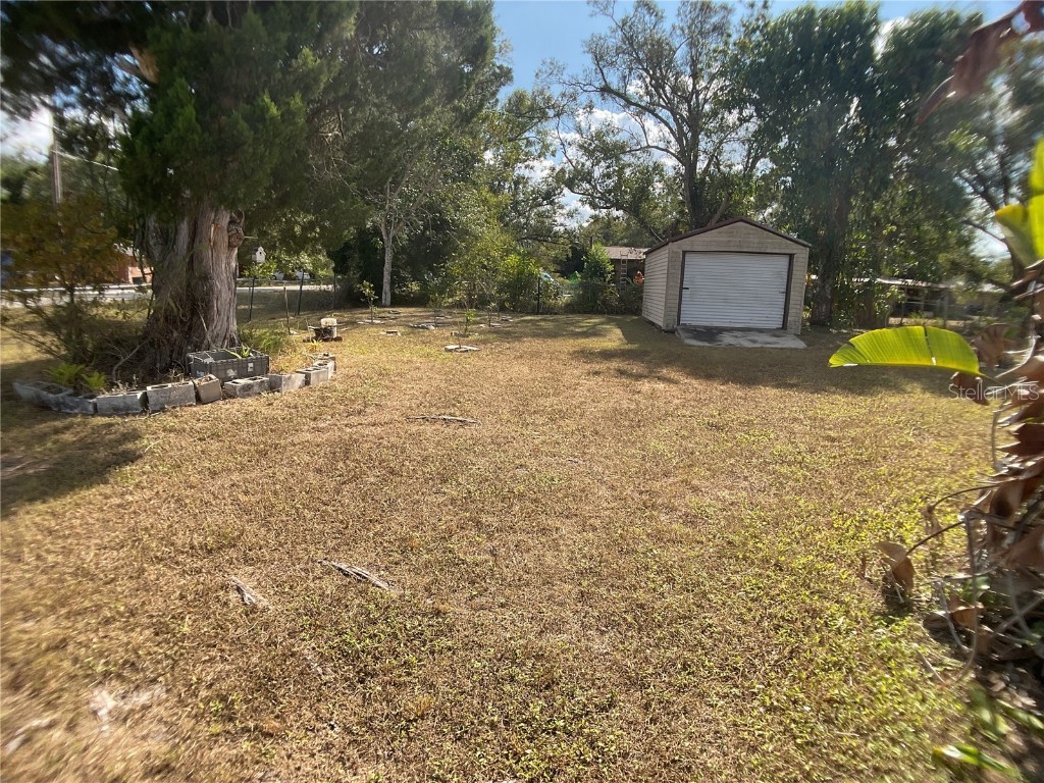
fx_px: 875
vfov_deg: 48.2
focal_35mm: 29
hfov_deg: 61.7
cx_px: 522
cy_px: 392
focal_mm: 3
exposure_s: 1/929
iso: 16
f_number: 1.8
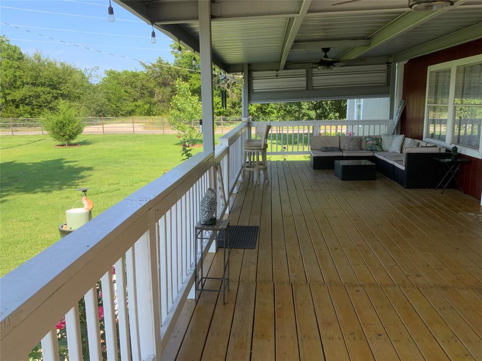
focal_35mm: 29
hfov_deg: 61.7
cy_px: 180
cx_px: 241
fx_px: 404
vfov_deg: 48.2
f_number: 1.8
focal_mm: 3
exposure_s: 1/529
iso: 16
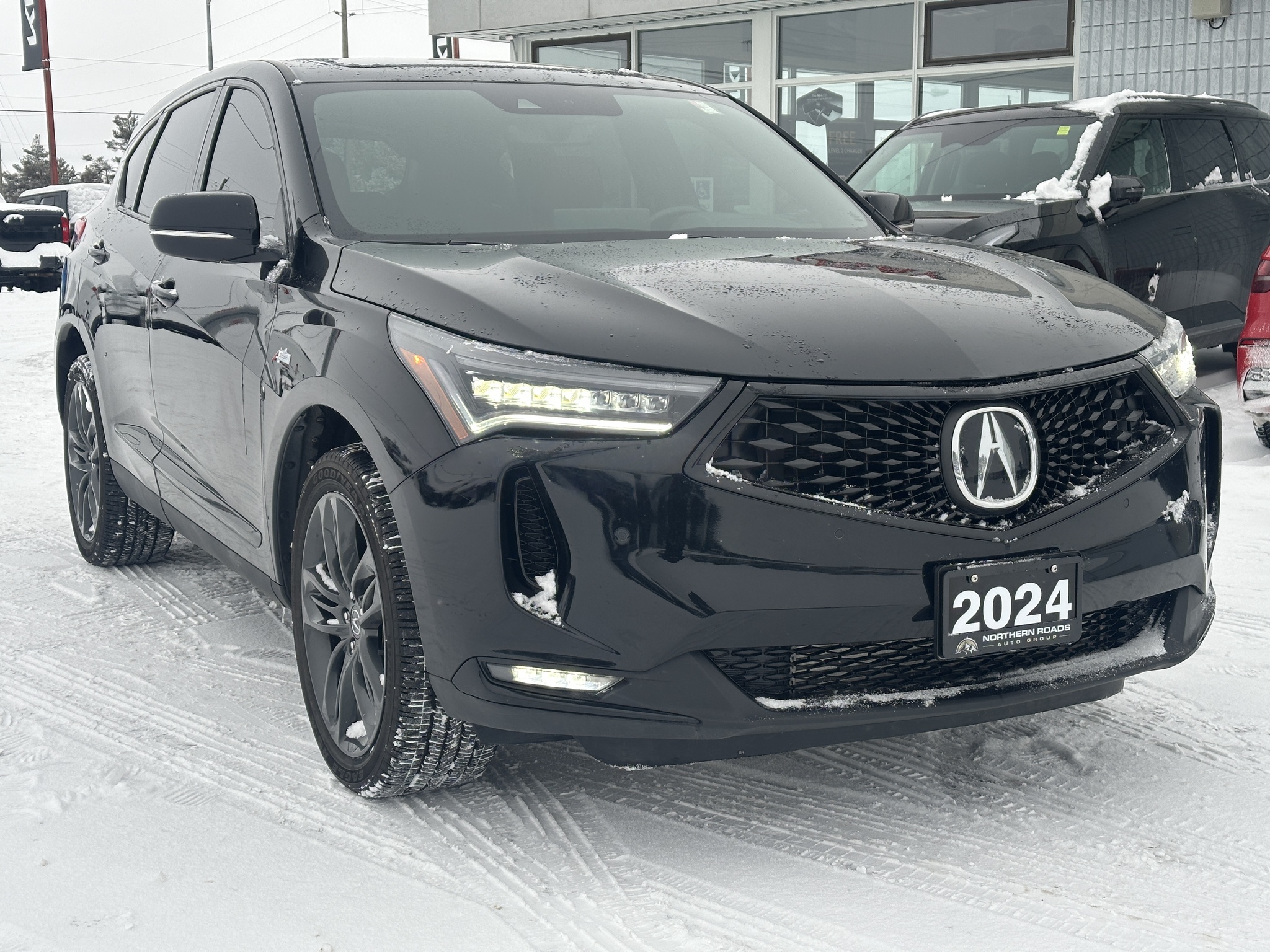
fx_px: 1761
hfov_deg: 39.7
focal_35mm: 48
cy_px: 476
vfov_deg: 30.3
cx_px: 635
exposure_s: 1/363
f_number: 1.78
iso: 64
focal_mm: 6.86
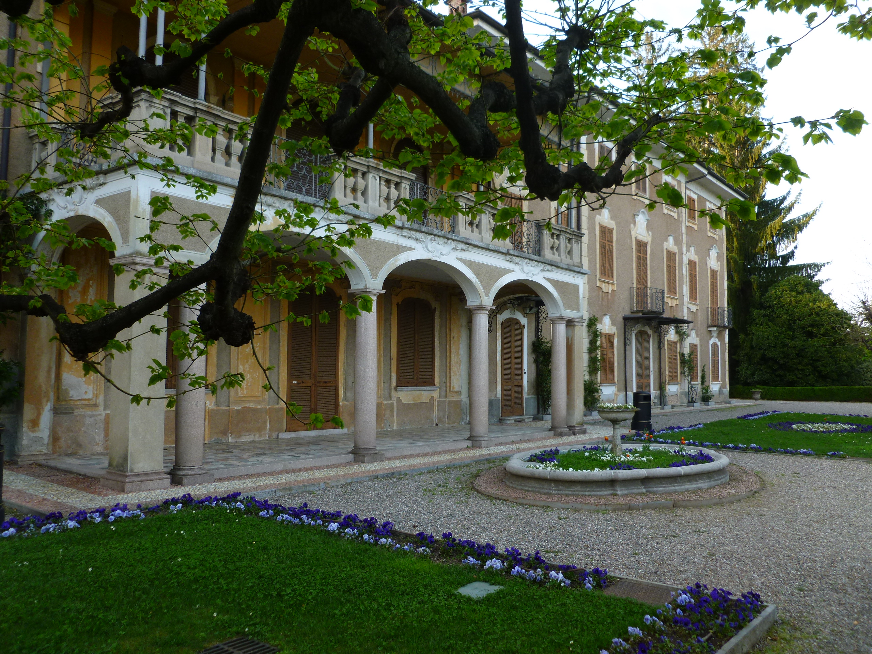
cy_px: 327
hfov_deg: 63.4
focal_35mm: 28
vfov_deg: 49.7
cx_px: 436
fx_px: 705
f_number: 3.3
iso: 100
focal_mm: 5
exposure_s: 1/125
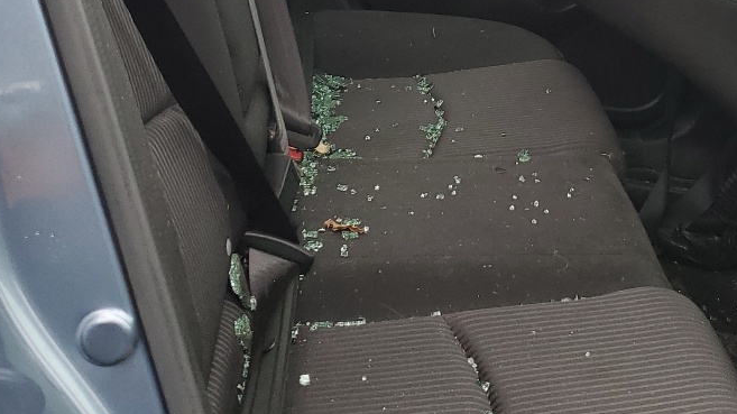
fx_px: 1348
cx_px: 506
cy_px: -24
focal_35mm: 69
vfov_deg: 17.0
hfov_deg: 30.3
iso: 50
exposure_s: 1/123
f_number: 1.5
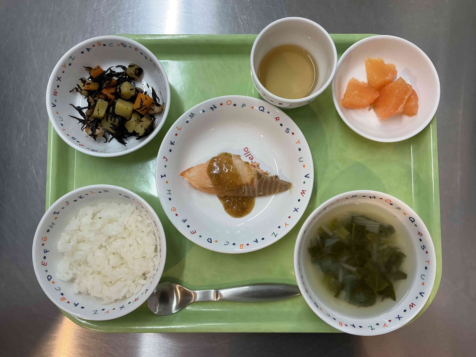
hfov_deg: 61.7
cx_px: 238
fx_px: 399
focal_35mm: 29
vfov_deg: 48.2
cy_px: 178
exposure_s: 1/120
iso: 50
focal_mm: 3
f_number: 1.8
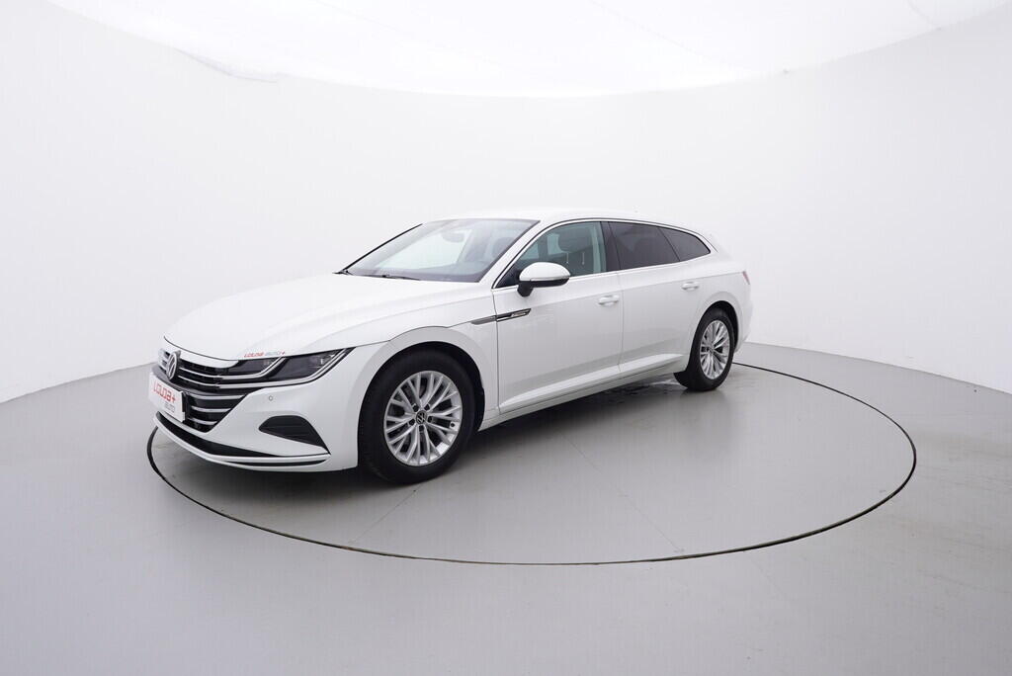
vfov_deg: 56.2
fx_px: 633
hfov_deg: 77.3
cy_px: 338
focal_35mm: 22
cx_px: 506
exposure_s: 1/80
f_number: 5
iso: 200
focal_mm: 15
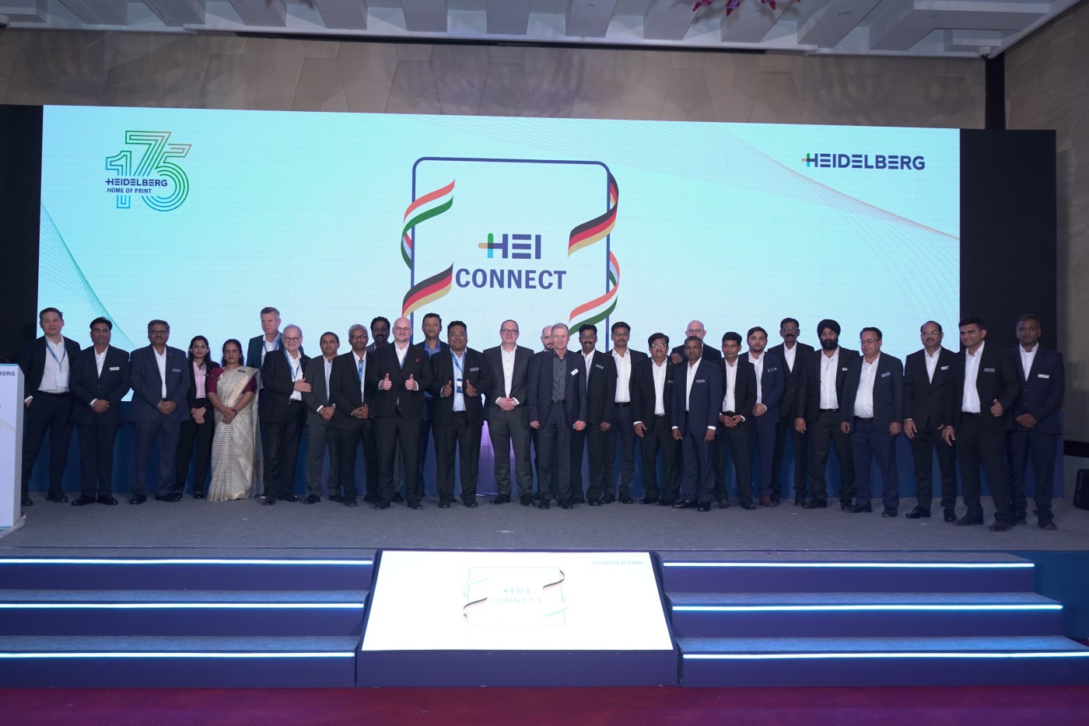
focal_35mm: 29
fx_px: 877
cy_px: 363
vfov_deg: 45.0
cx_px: 544
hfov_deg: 63.6
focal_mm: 29
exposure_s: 1/160
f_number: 7.1
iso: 1600
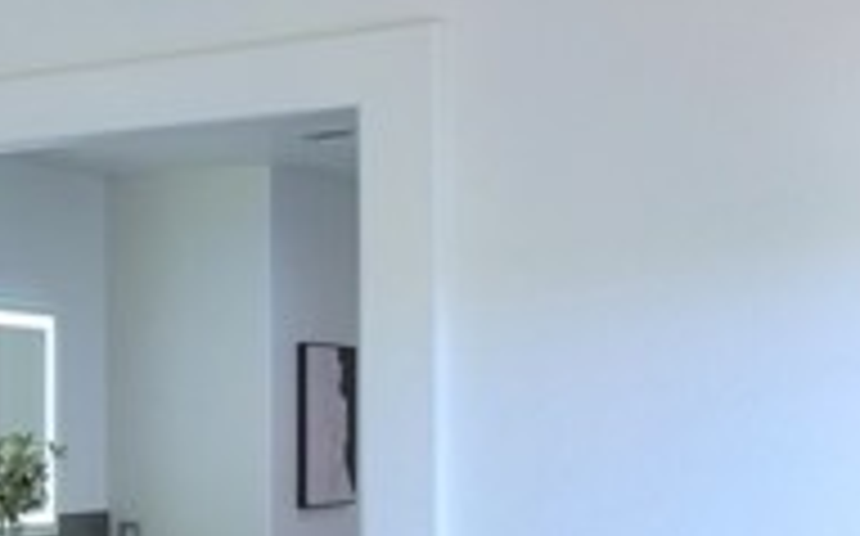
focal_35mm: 82
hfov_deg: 20.6
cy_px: 444
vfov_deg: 15.8
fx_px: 1920
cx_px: -509
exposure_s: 1/160
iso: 640
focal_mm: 16
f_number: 4
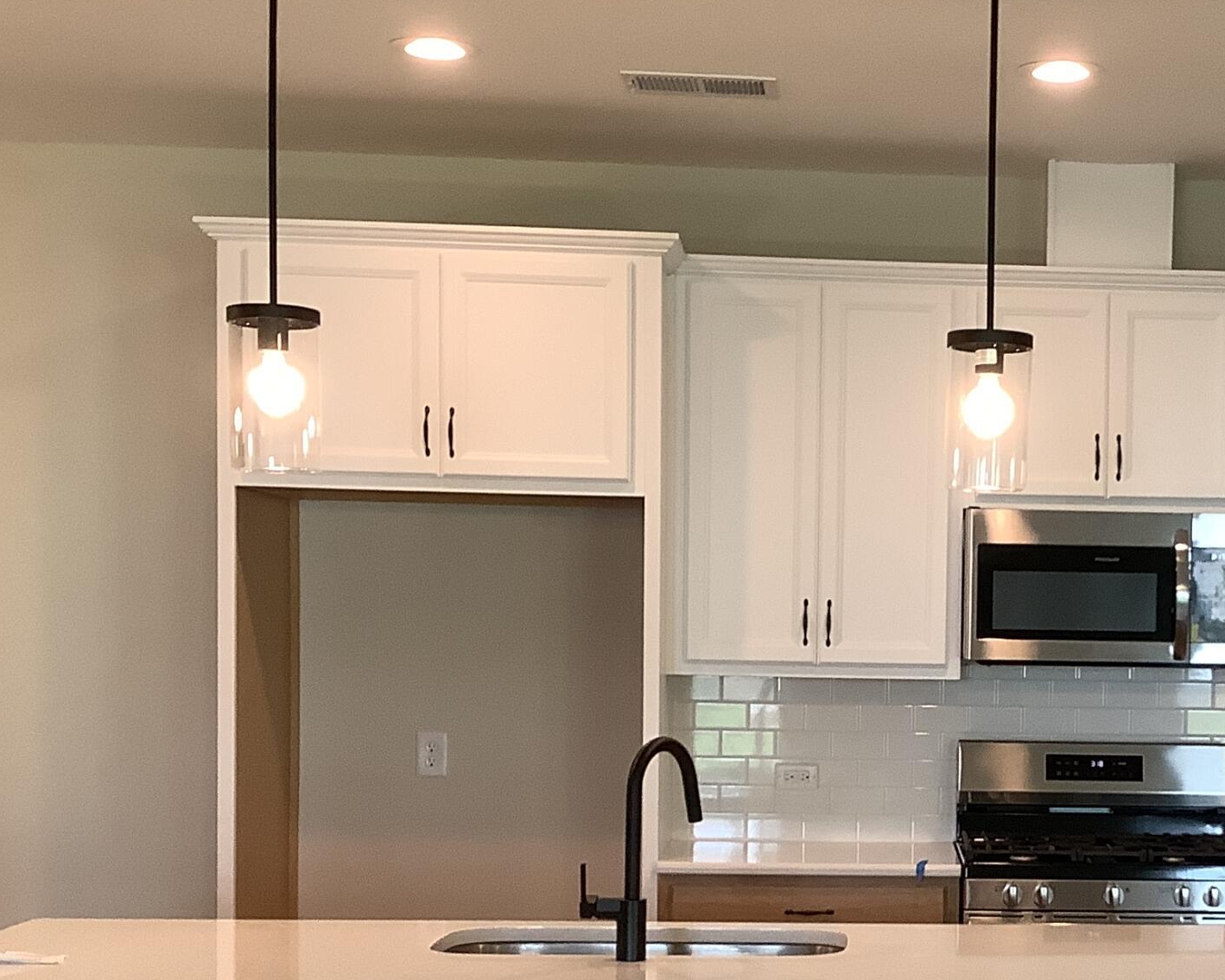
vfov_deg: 23.6
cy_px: 756
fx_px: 2321
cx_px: 1035
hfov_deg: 28.7
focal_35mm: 64
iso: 100
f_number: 2.4
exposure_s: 1/60
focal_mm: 3.3
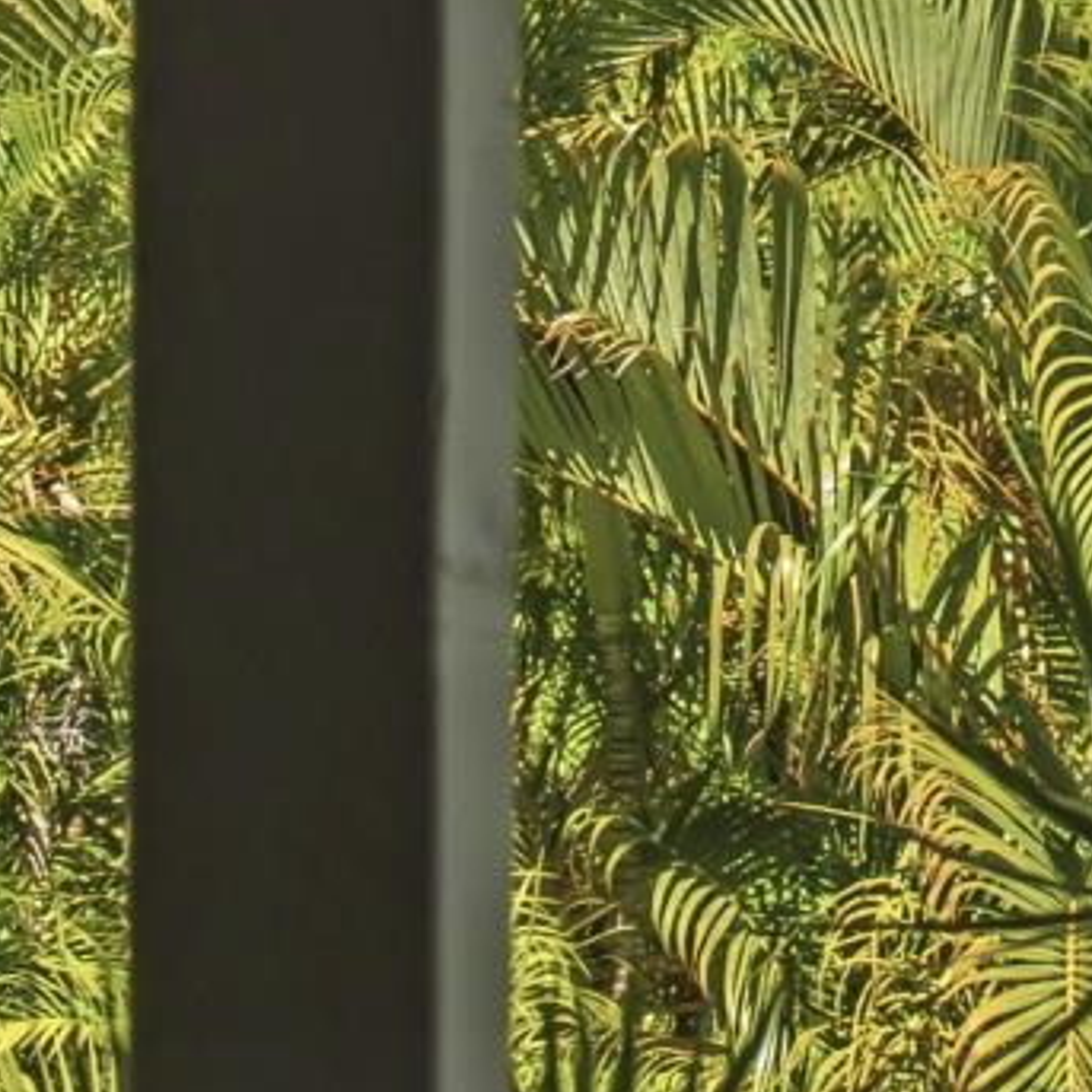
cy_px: -349
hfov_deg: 3.4
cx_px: 1492
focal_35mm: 511
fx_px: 18238
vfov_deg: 3.4
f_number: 8
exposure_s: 1/15
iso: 100
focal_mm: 75
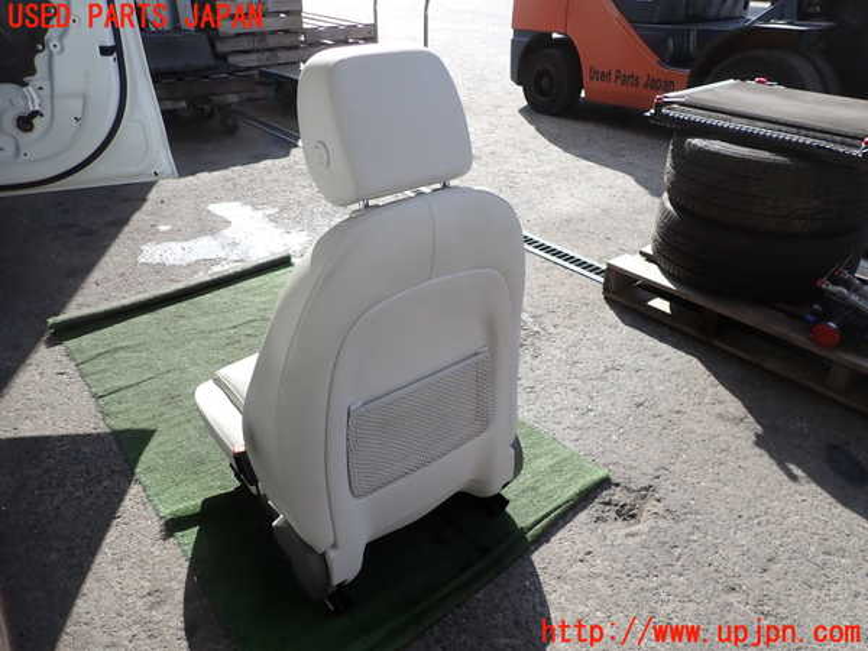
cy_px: 326
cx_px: 434
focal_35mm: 25
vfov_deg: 54.9
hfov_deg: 69.4
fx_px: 627
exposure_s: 1/800
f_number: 2.8
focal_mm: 4.5
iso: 100
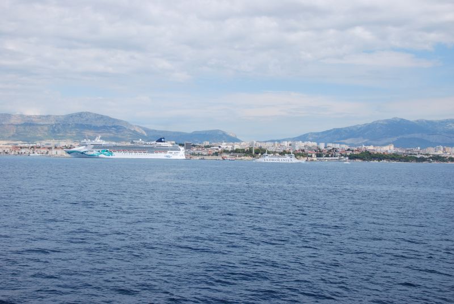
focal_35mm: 42
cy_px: 152
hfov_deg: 46.3
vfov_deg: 32.0
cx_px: 227
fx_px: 530
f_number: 9
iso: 100
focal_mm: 28
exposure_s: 1/250
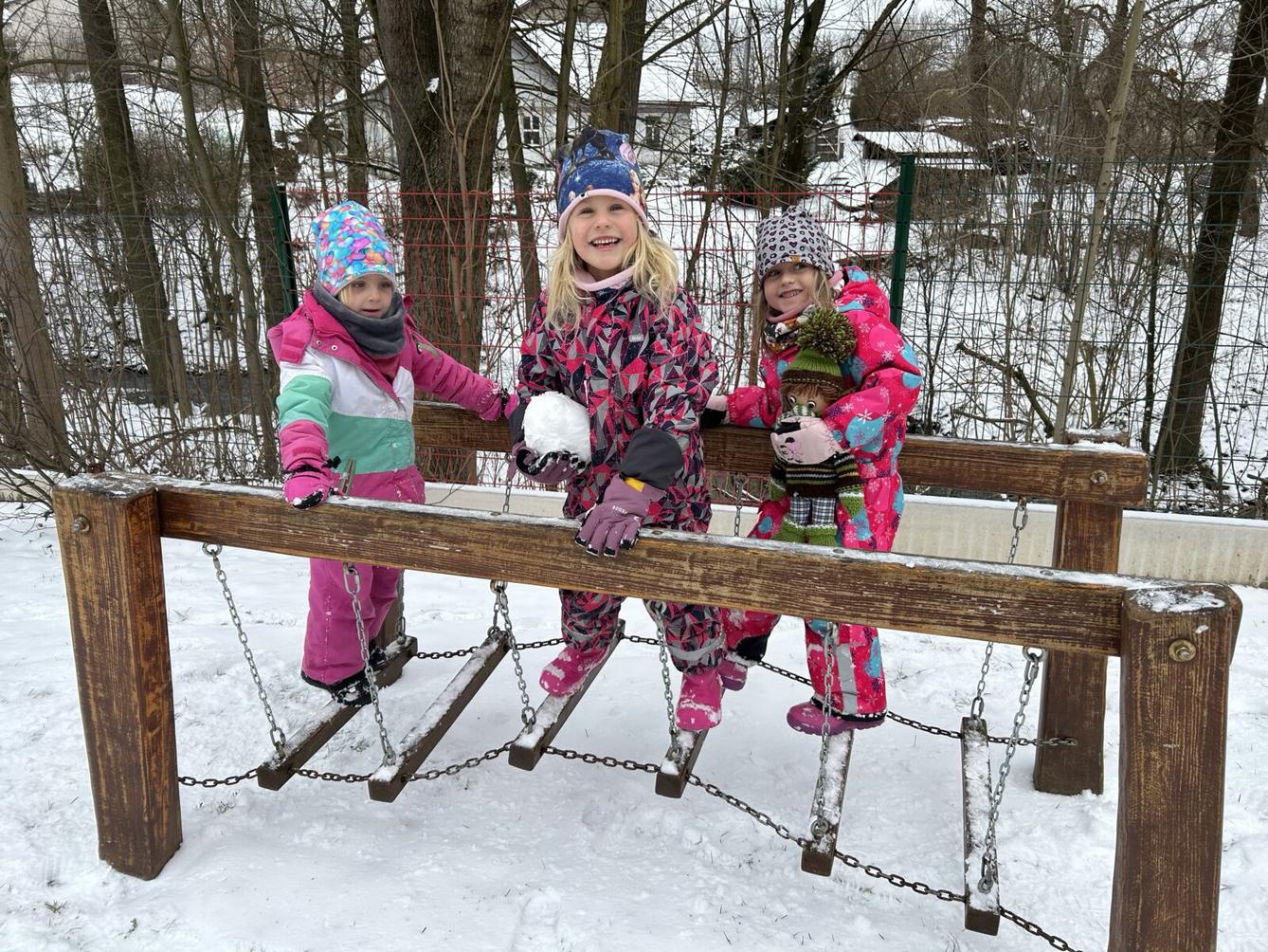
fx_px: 953
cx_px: 634
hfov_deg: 67.3
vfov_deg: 53.1
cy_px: 476
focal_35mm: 26
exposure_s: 1/733
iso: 50
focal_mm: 5.7
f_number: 1.5
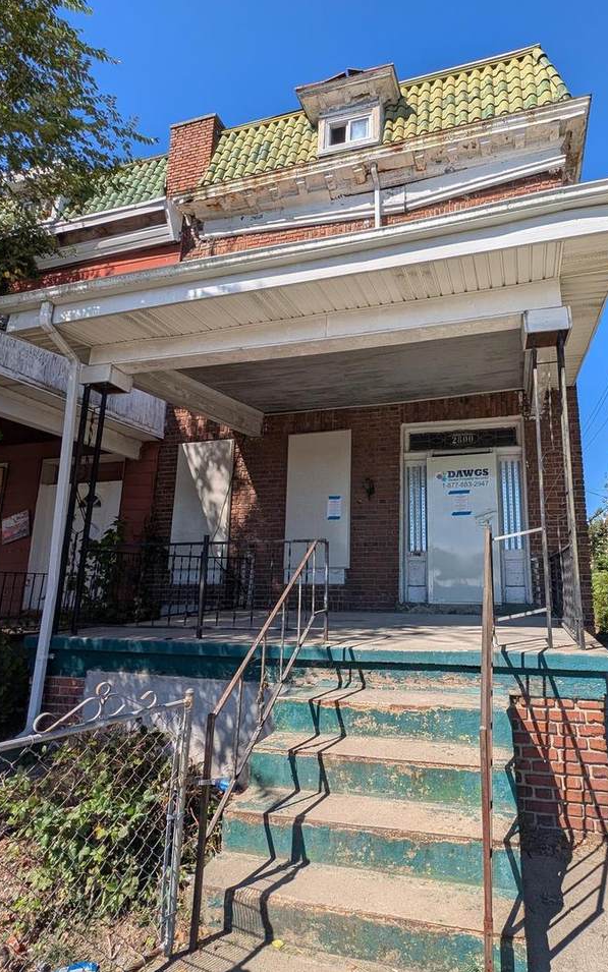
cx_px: 392
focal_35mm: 17
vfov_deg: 94.4
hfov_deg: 66.6
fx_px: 451
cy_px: 488
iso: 34
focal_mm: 2.23
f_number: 1.95
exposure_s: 1/1692
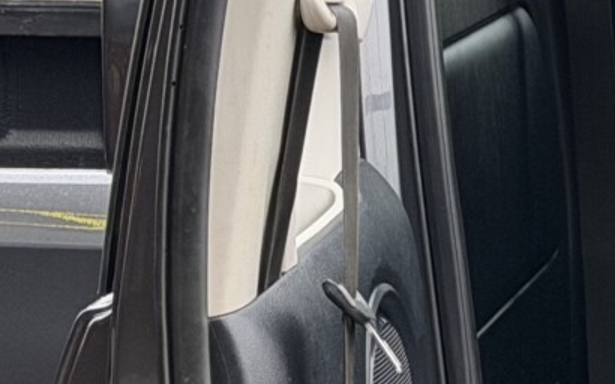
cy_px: 321
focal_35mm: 248
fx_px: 4156
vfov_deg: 5.3
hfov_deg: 8.0
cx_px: 1272
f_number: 1.78
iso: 200
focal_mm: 6.76
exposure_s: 1/60
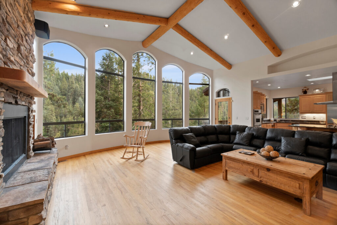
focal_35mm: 15
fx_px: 140
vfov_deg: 77.3
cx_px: 168
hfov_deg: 100.4
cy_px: 112
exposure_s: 1/6
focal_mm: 10
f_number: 8
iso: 400
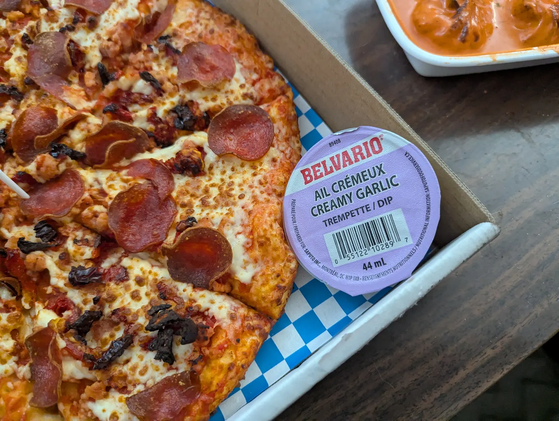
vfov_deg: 56.9
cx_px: 280
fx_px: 388
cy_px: 210
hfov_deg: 71.5
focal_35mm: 24
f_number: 1.85
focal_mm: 6.81
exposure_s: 1/120
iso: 2358
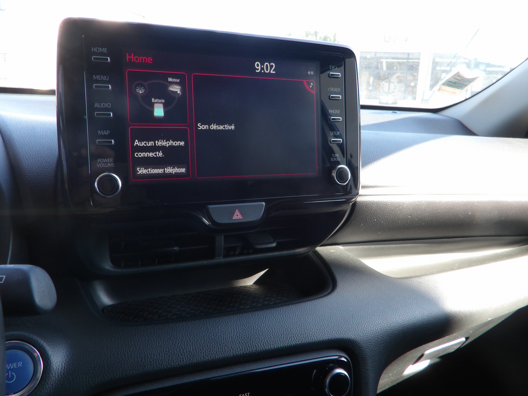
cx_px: 264
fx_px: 427
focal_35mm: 28
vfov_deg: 49.7
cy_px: 198
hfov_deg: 63.4
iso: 107
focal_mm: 5.1
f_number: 4.3
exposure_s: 1/30
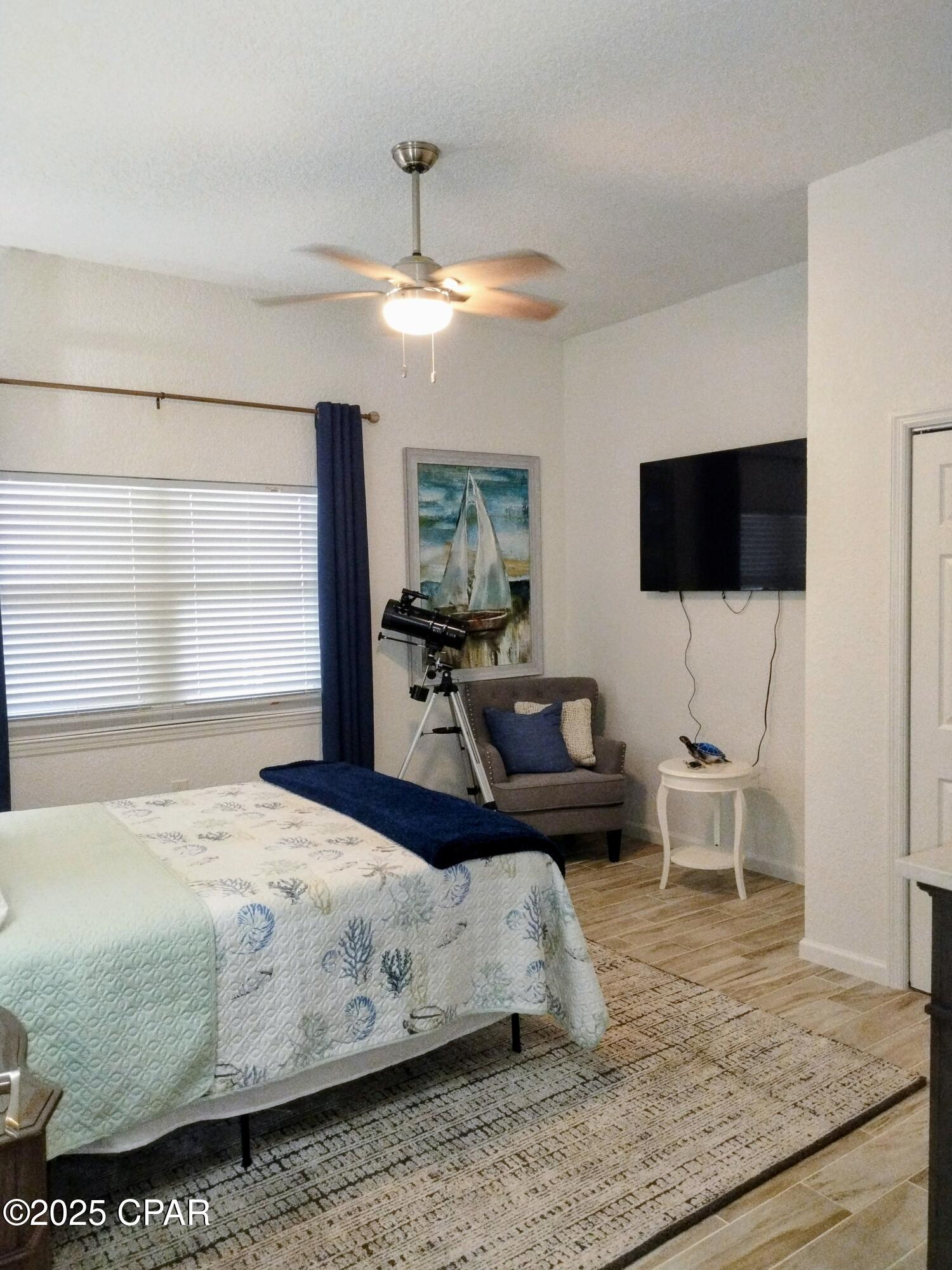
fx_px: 916
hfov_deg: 54.9
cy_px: 635
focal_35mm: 25
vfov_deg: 69.4
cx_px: 476
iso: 400
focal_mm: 4.71
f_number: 1.7
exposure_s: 1/46.8
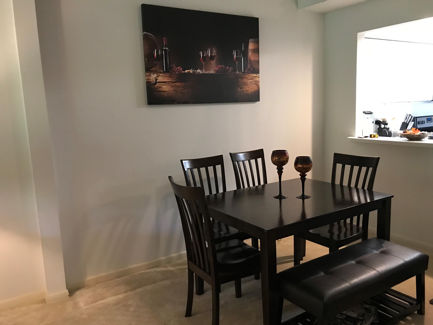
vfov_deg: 49.7
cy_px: 162
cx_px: 216
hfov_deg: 63.4
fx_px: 350
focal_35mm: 28
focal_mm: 3.99
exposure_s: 1/15
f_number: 1.8
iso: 100
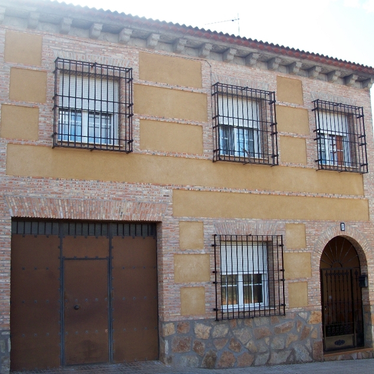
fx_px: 538
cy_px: 192
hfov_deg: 38.3
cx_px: 186
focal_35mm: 44
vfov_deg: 38.3
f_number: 3.1
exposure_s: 1/200
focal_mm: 6.3
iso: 80
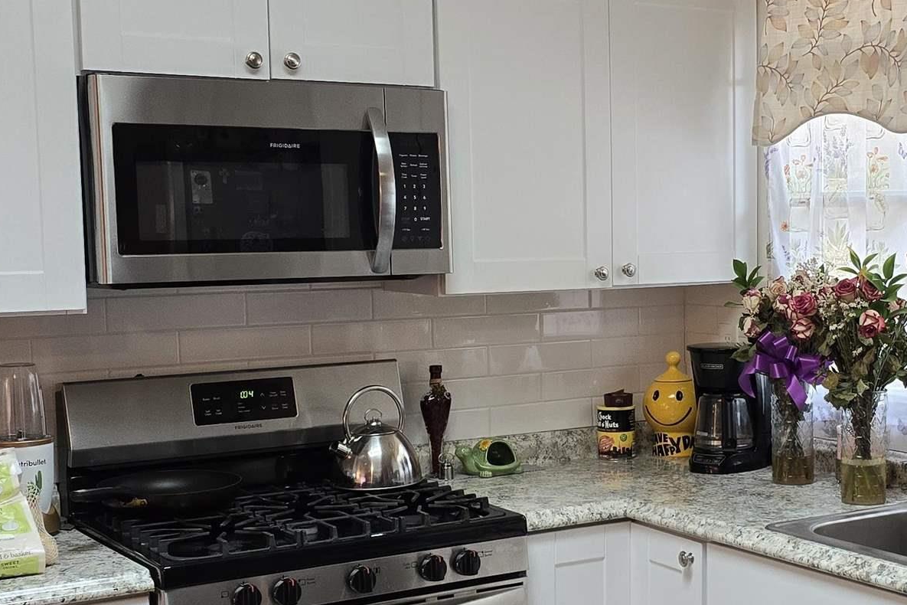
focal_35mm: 62
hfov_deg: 31.9
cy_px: 386
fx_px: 1562
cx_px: 664
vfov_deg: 21.9
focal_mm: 6.3
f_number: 1.7
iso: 250
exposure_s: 1/120
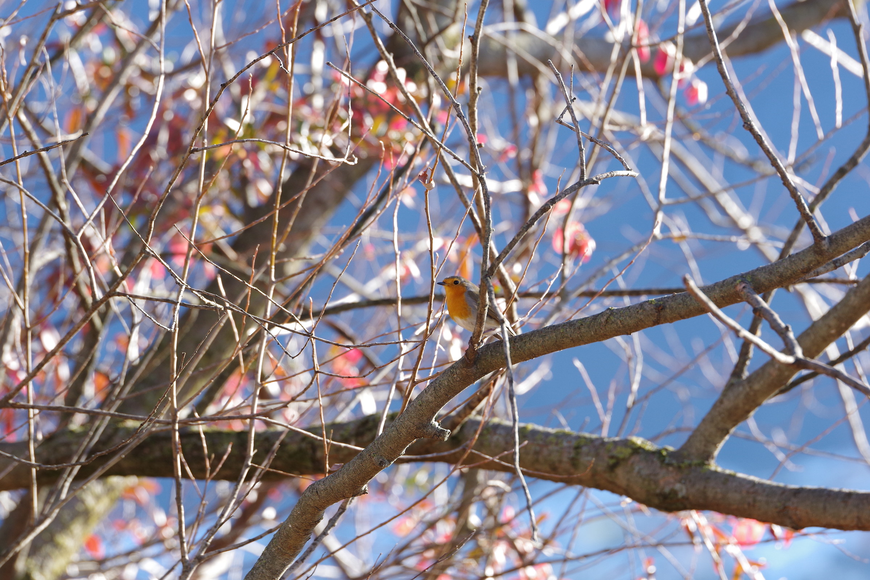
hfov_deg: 6.9
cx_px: 435
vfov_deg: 4.6
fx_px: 7248
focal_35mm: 300
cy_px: 290
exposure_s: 1/160
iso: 200
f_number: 5
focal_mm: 200
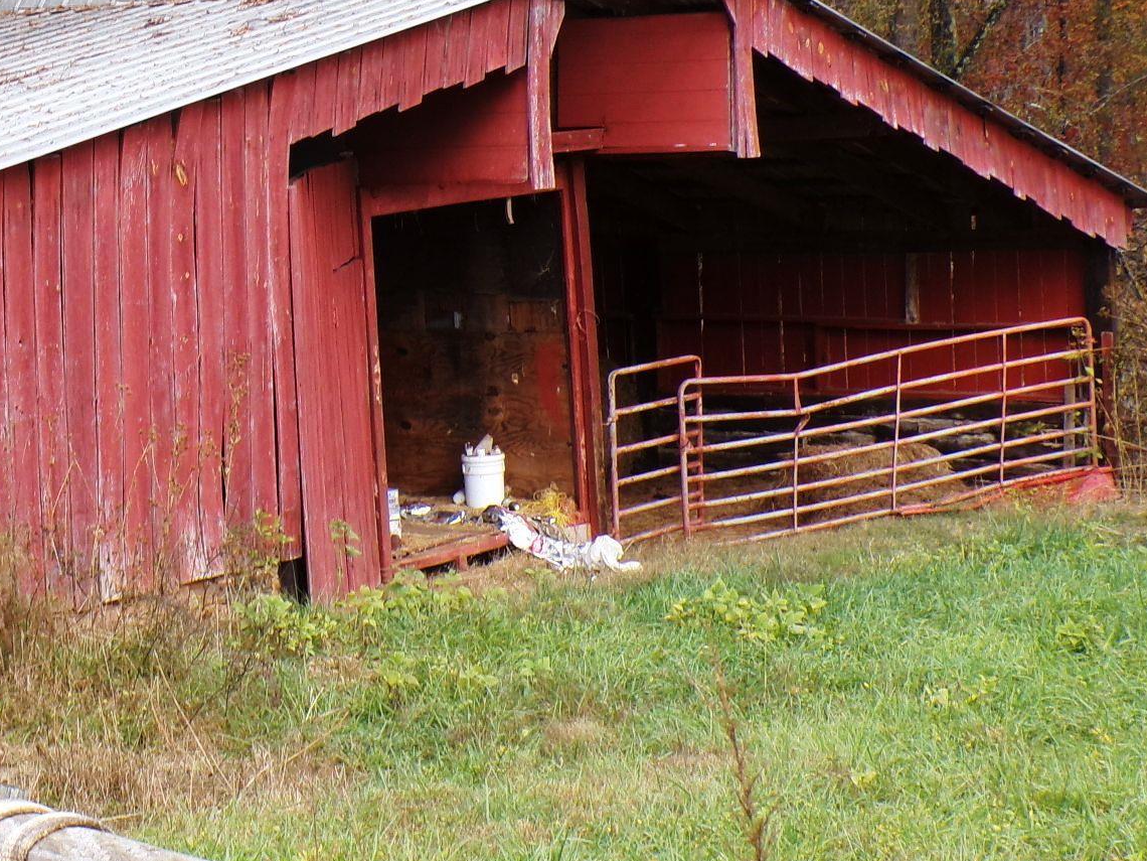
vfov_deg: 16.6
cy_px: 159
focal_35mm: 88
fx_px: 2916
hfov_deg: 22.0
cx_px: 228
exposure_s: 1/140
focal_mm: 8.7
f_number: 5.3
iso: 100
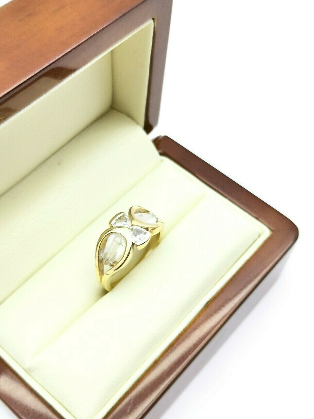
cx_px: 157
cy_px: 210
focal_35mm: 42
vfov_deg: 44.8
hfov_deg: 34.3
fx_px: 508
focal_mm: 4.75
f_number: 1.8
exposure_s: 1/299
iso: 50
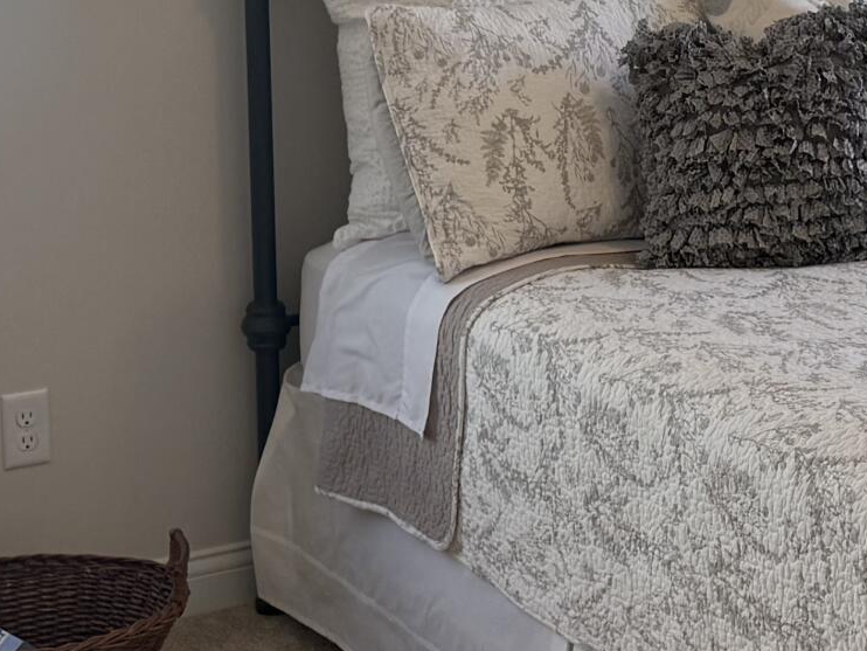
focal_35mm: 97
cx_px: 578
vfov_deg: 15.2
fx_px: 2430
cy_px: 136
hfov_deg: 20.2
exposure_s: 1/345
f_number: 1.78
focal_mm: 6.76
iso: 100
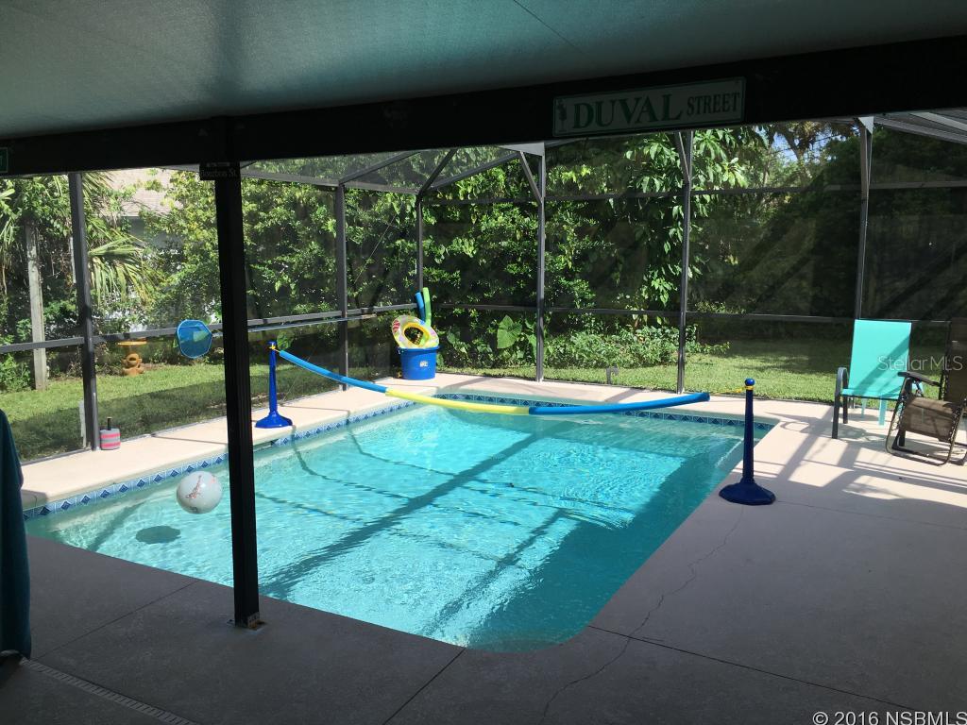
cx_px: 484
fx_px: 810
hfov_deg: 61.7
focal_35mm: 29
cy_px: 362
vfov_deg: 48.2
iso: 25
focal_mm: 4.15
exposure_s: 1/950
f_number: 2.2
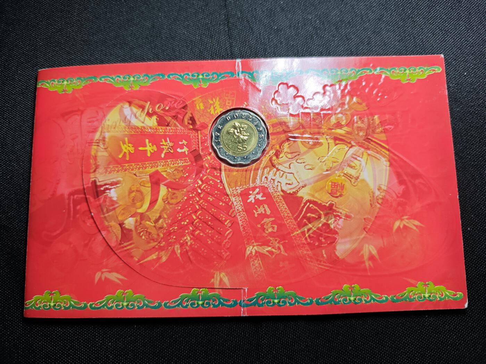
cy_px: 182
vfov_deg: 56.8
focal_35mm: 24
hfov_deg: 71.6
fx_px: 337
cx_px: 243
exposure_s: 1/100
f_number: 1.6
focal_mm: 5.84
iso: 80
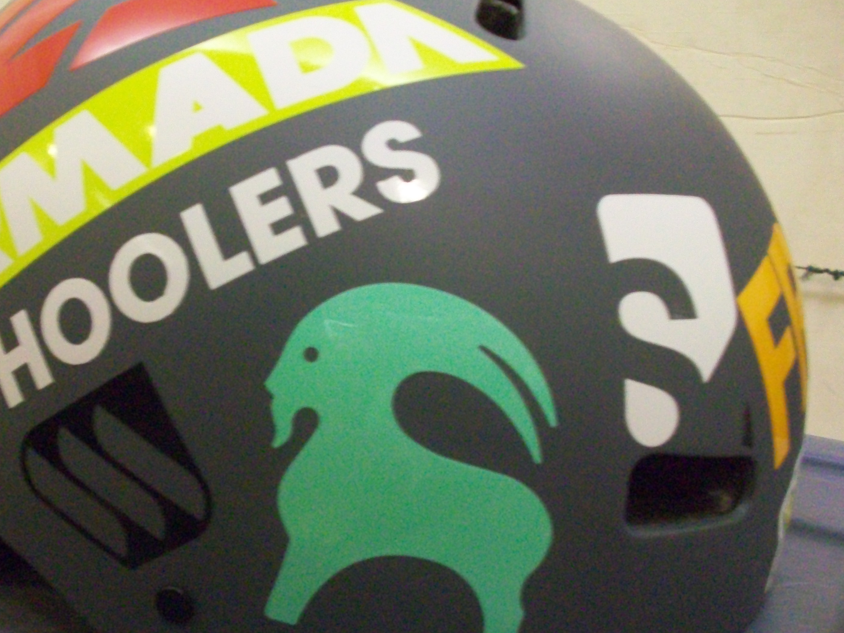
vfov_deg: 34.3
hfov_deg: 44.4
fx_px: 1024
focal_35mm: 42
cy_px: 317
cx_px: 309
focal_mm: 5.7
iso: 400
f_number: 2.8
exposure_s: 1/15
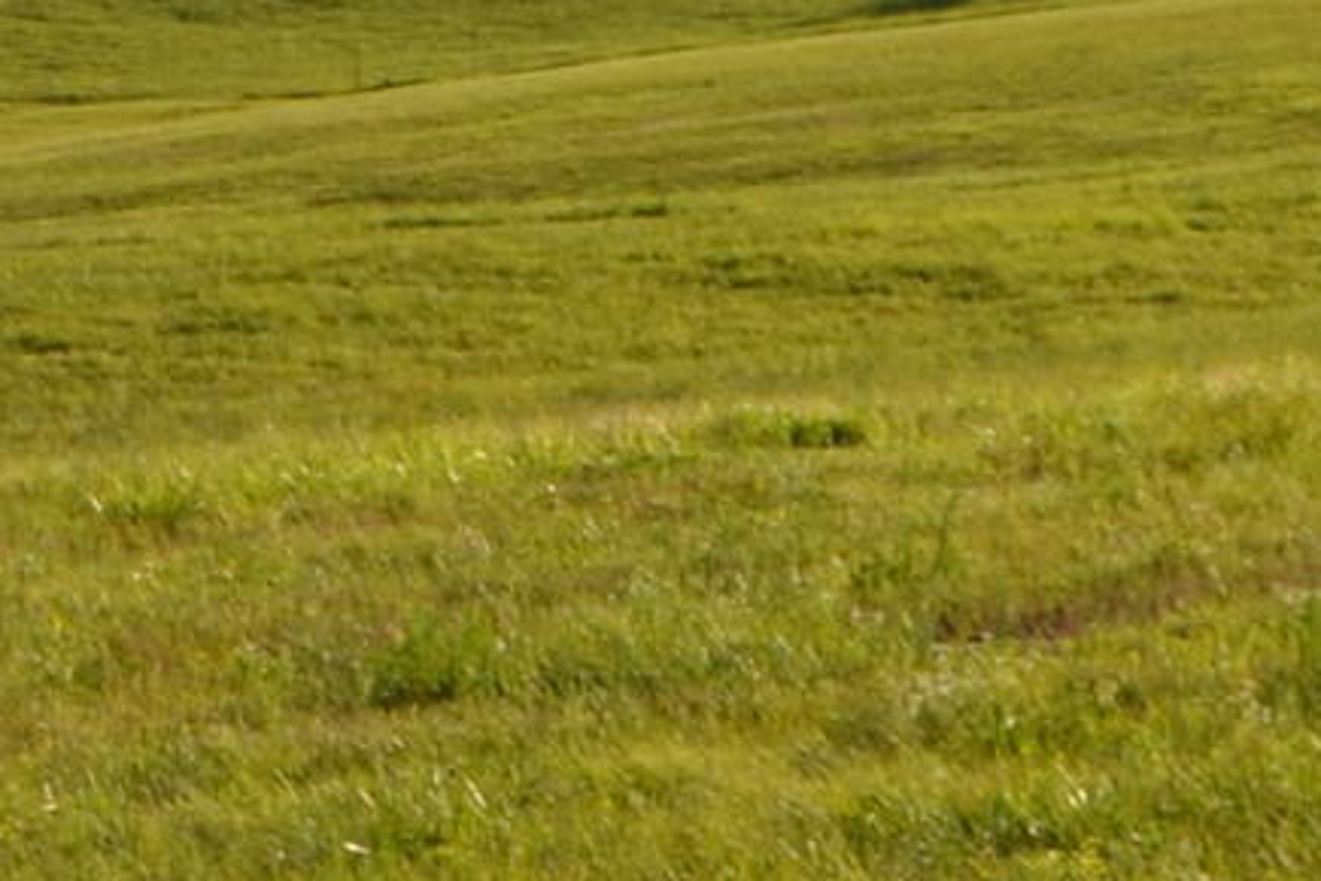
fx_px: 6825
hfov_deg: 10.4
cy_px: 283
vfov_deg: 7.4
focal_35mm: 186
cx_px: -1105
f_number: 7.1
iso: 100
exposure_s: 1/200
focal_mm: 18
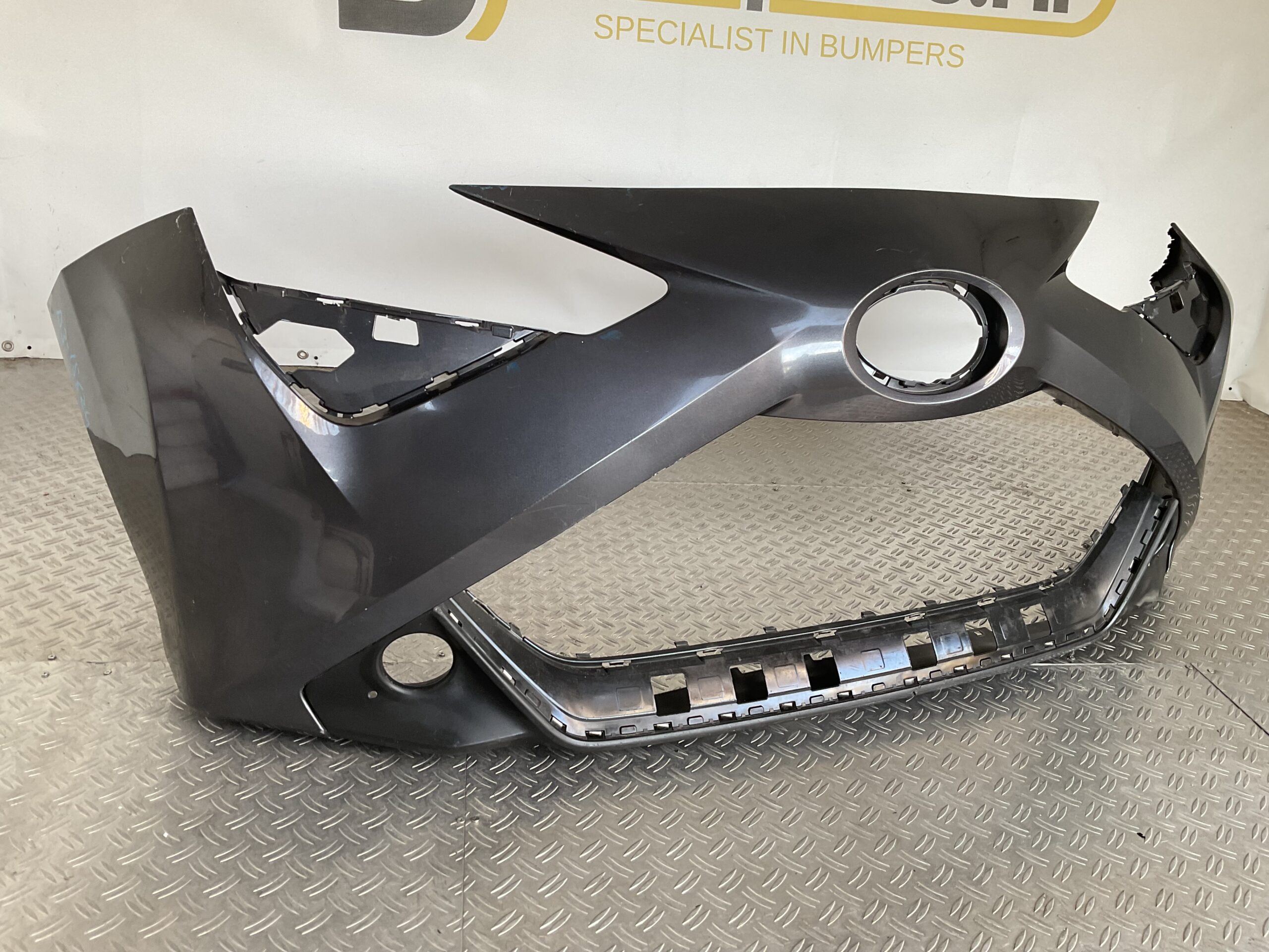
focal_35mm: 29
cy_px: 476
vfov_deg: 48.2
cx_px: 634
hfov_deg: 61.7
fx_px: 1063
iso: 40
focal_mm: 3
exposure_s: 1/50
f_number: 1.8
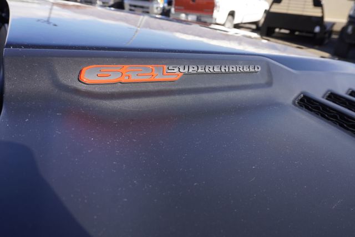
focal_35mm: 28
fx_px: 281
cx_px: 178
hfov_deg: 64.5
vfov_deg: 45.8
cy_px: 118
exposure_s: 1/100
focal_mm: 19
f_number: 7.1
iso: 100
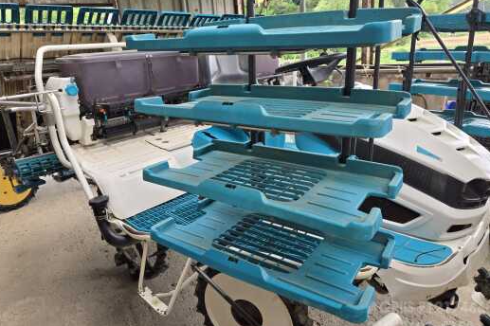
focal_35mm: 25
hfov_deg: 71.5
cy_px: 149
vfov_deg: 51.2
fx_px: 340
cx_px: 242
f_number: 1.8
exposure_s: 1/508
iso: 80
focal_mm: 5.4
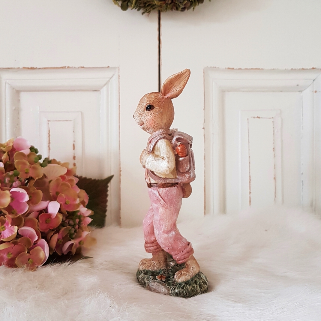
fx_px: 346
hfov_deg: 49.7
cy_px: 138
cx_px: 160
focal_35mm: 33
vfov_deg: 49.6
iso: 125
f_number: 1.7
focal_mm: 4.2
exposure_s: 1/60
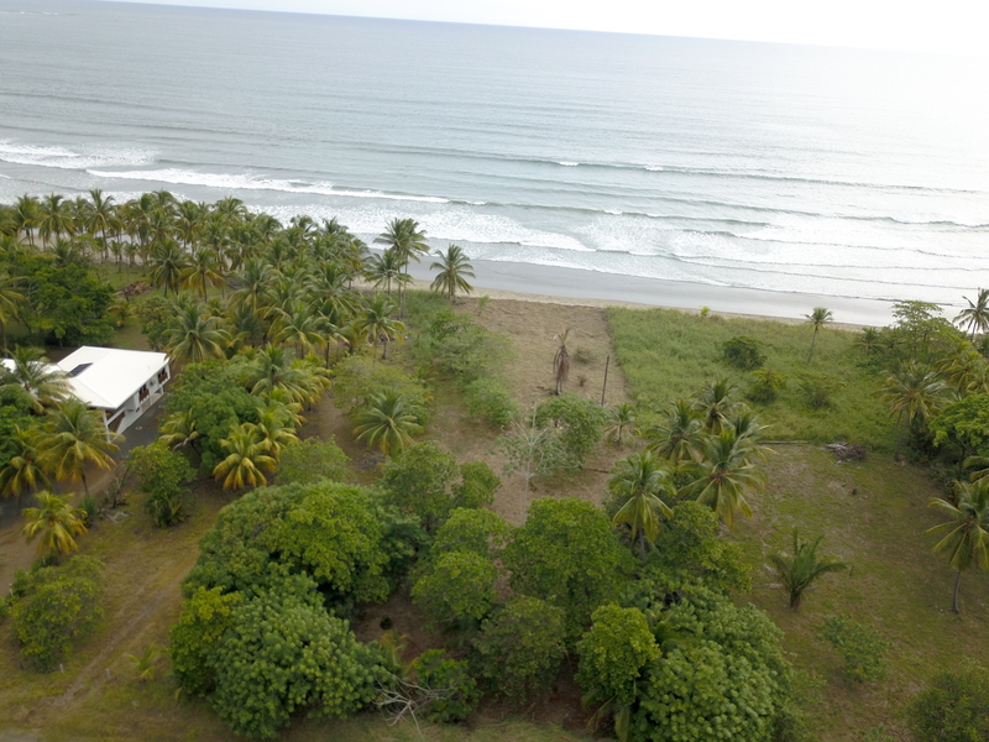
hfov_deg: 67.3
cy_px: 371
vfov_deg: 53.1
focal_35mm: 26
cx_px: 494
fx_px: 743
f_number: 2.2
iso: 100
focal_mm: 4.73
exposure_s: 1/411
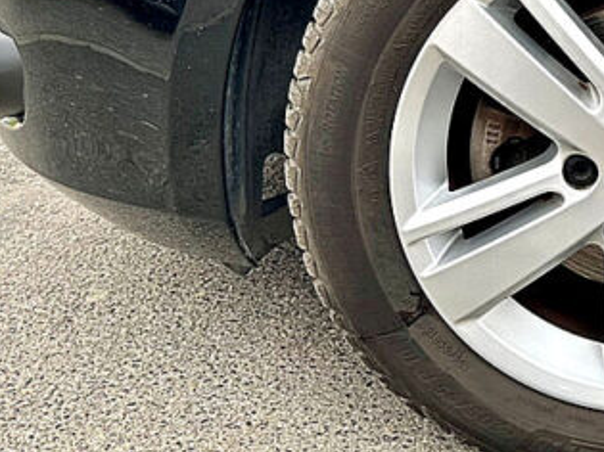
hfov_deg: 28.9
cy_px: -15
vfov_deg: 22.9
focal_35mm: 61
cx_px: 654
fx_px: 1064
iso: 80
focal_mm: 6.86
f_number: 1.78
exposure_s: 1/218
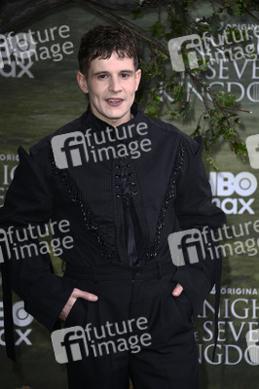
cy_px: 194
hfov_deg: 11.2
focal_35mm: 122
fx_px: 1319
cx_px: 130
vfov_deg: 16.8
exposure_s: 1/250
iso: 640
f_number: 5.6
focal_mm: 122
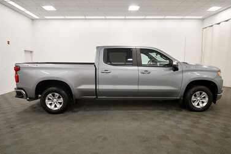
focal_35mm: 20
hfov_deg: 83.9
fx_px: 128
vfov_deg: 62.0
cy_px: 79
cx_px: 118
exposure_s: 1/200
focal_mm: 13
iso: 800
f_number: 4.8
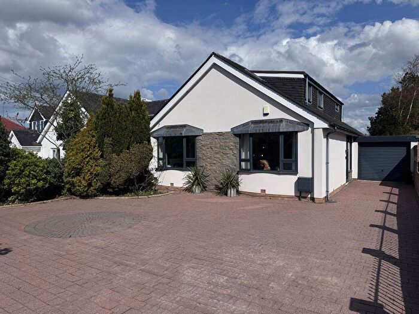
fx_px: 291
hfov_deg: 71.6
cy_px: 157
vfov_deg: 56.8
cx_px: 210
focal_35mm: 24
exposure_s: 1/10417
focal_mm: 6.76
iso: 80
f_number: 1.78
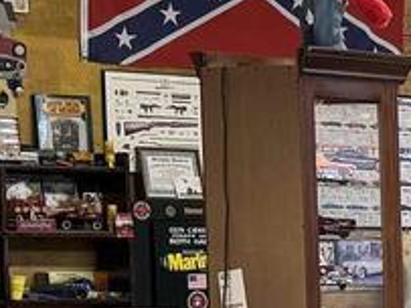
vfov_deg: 8.5
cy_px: 492
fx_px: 2017
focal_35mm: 170
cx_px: 964
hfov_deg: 10.2
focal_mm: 6.76
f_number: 1.78
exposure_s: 1/60
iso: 160
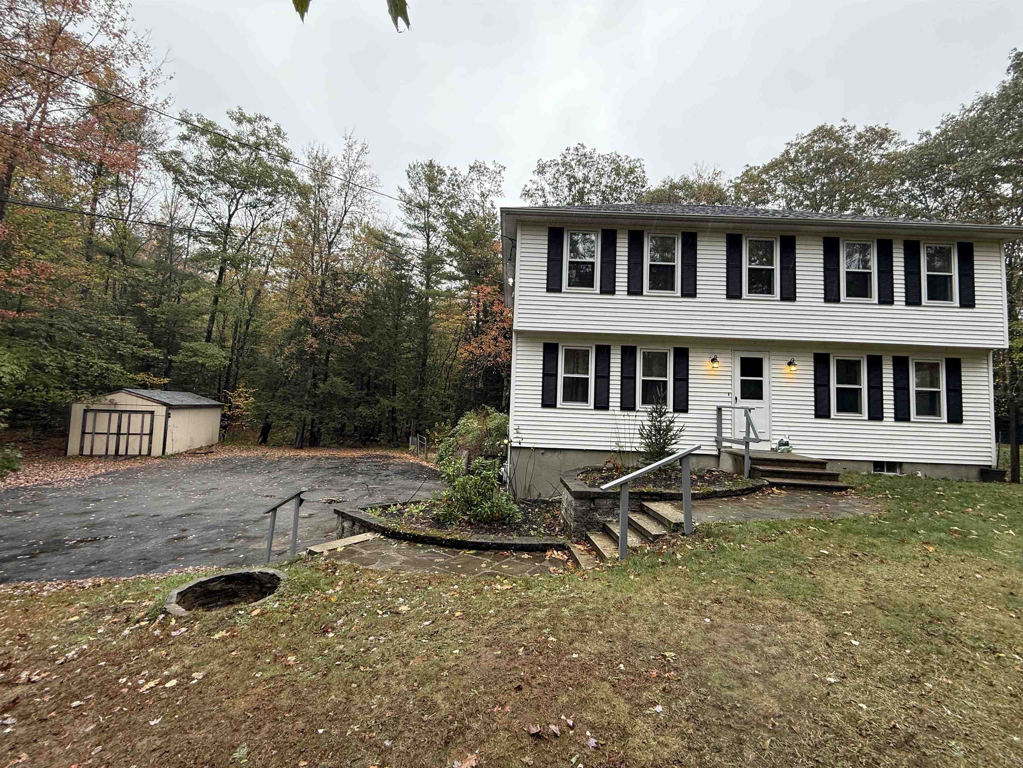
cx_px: 512
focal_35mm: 14
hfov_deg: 102.1
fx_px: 414
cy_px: 384
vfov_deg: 85.7
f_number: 2.2
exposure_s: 1/126
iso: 64
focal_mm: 2.22
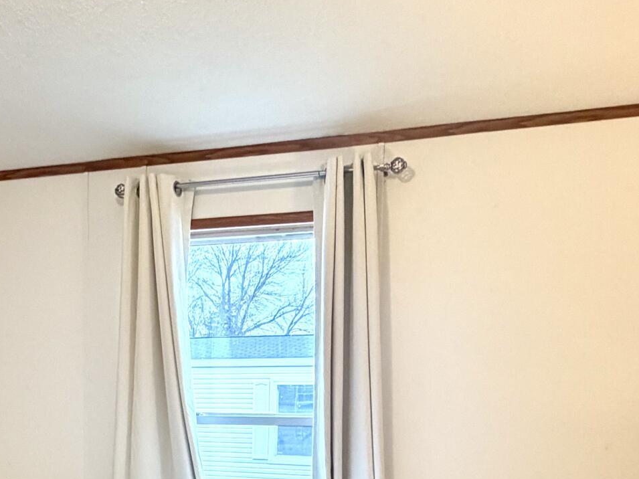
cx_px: 217
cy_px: 511
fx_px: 812
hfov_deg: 42.4
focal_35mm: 44
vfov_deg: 29.9
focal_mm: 2.22
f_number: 2.2
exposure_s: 1/60
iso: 250
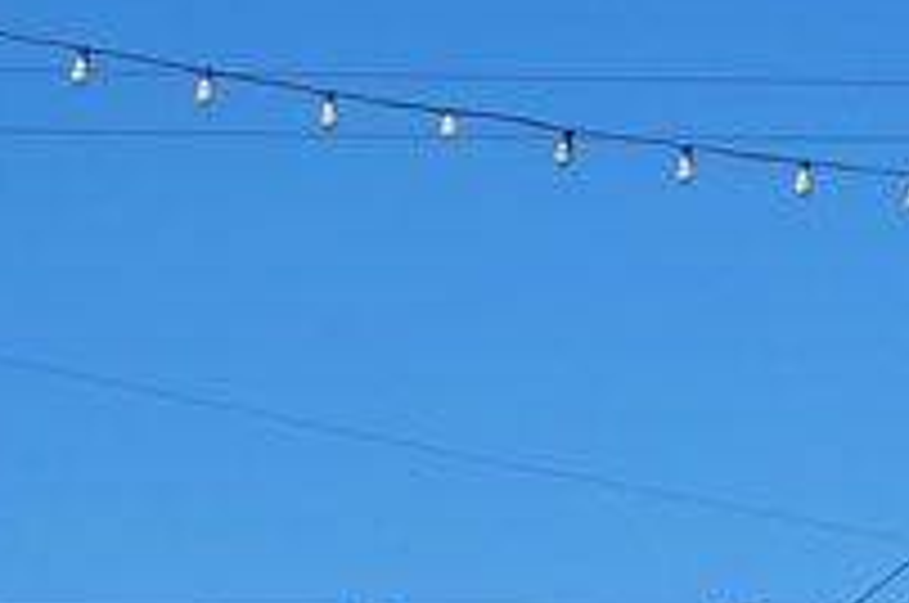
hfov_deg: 7.8
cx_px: 1598
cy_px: 1778
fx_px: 6454
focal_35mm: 256
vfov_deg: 5.1
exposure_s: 1/500
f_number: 8
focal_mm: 16.01
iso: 125
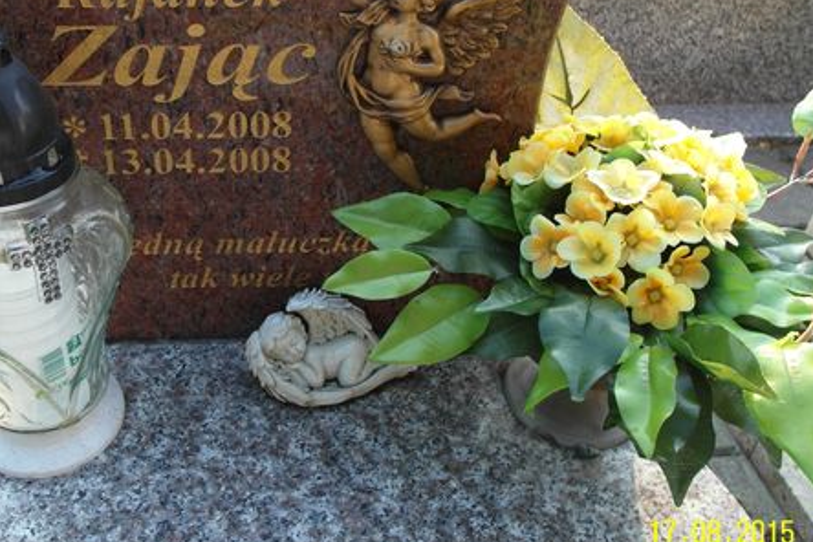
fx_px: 813
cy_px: 185
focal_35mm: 36
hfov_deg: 52.4
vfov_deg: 36.5
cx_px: 291
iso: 80
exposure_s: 1/90
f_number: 3.4
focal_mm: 5.2
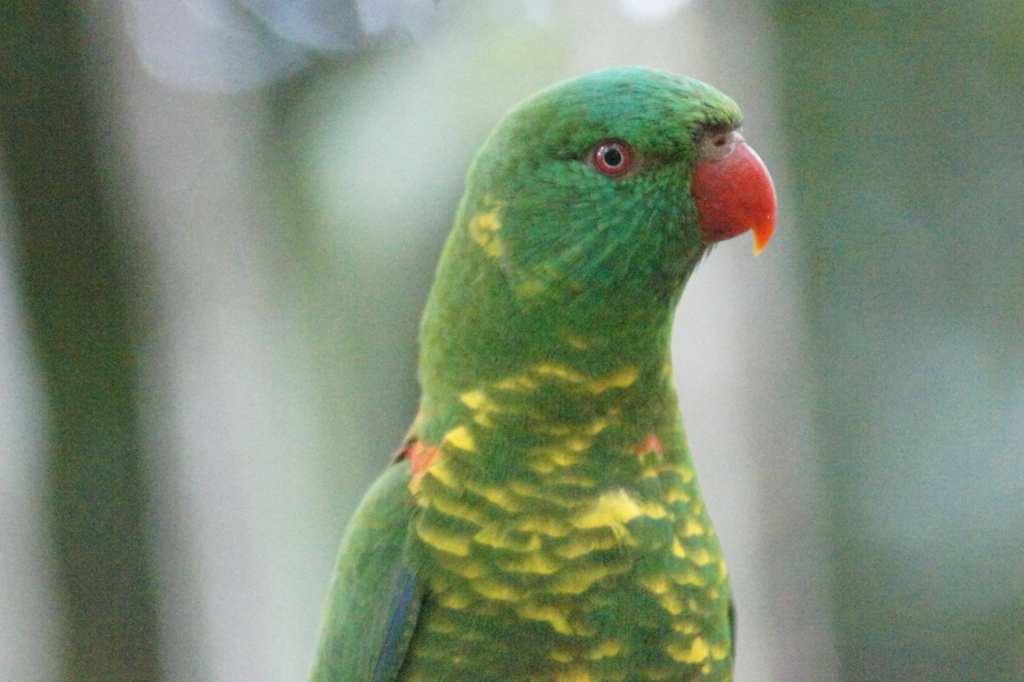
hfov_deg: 4.6
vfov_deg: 3.1
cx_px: 512
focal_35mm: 450
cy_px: 341
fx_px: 12793
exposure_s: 1/400
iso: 12800
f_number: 5.6
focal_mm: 300
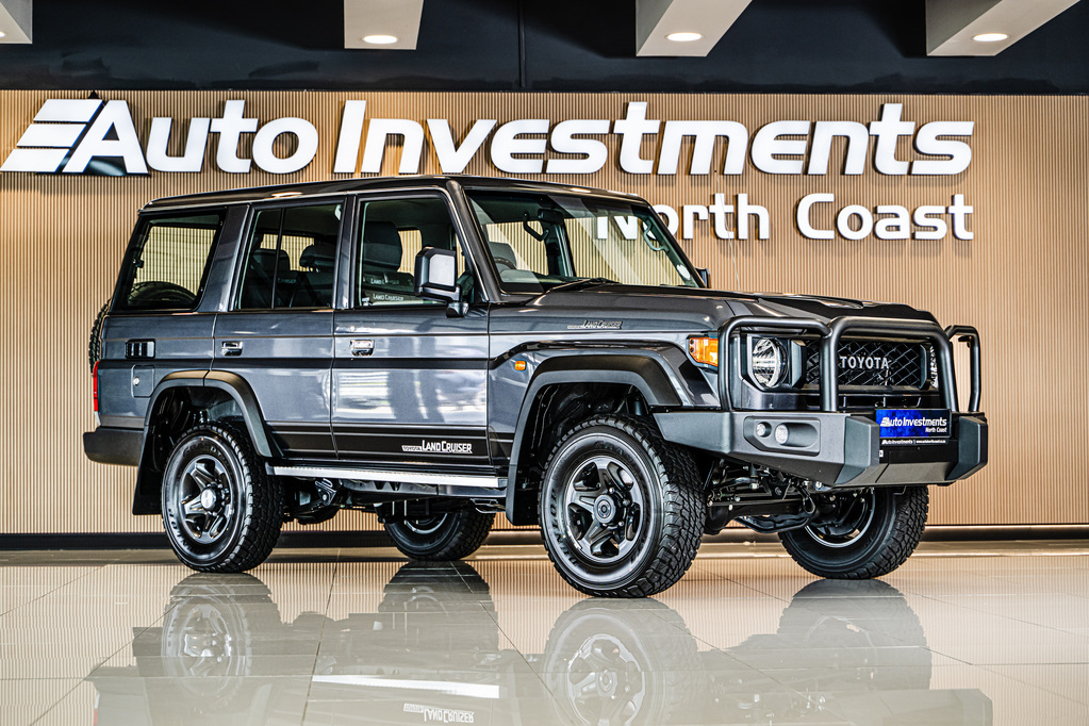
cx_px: 544
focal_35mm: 75
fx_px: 2269
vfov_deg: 18.2
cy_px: 363
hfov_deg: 27.0
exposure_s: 1/160
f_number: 4
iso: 500
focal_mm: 75
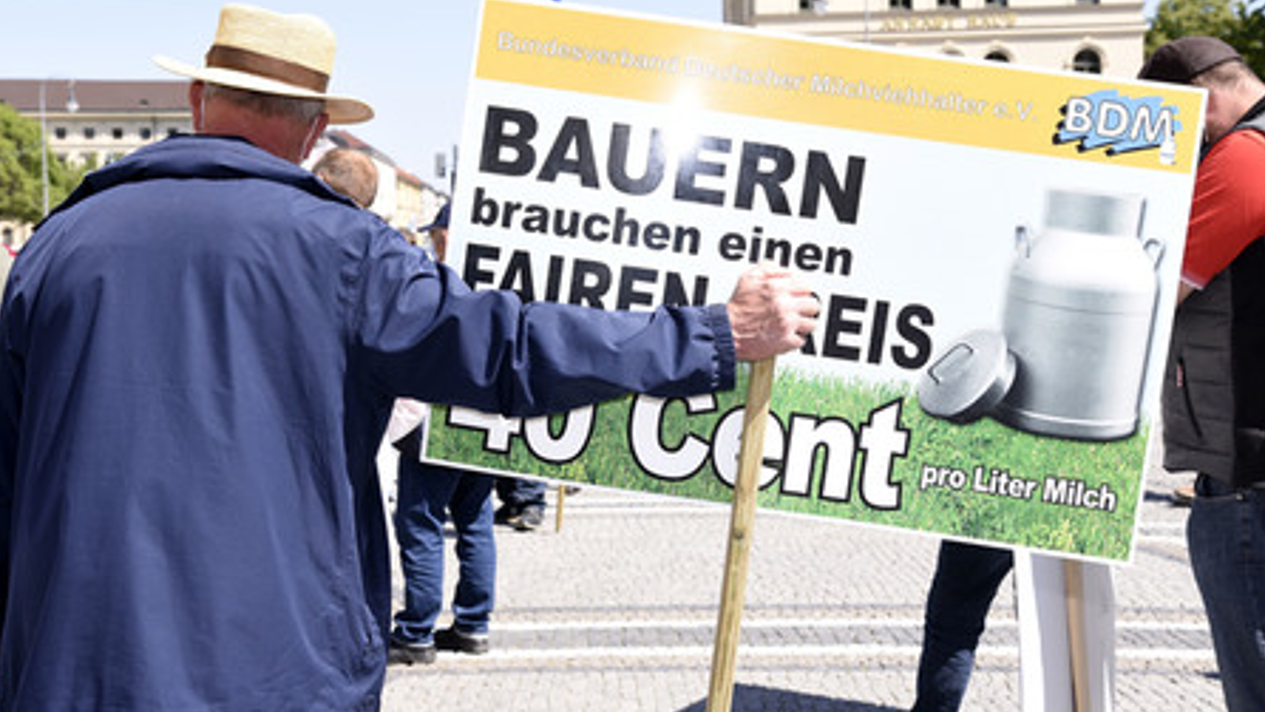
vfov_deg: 21.8
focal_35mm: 55
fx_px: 1845
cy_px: 298
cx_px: 628
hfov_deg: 37.8
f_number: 8
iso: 160
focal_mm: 52
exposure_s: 1/160
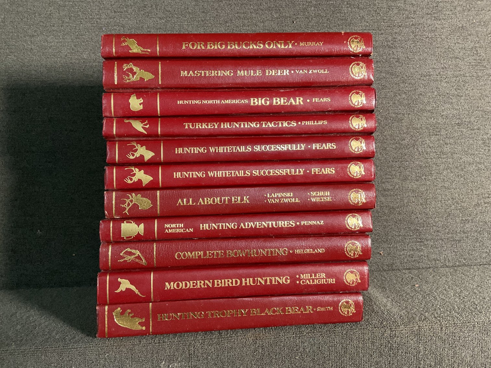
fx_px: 411
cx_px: 246
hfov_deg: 61.7
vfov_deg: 48.2
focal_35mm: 29
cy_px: 184
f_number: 1.8
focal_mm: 3
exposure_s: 1/60
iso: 160
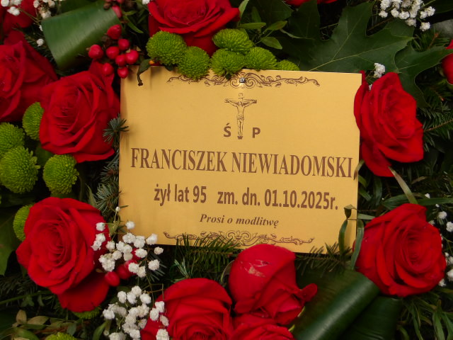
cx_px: 226
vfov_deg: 13.7
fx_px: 1413
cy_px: 170
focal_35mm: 108
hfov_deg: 18.2
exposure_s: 1/199
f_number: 6.6
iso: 100
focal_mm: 19.6
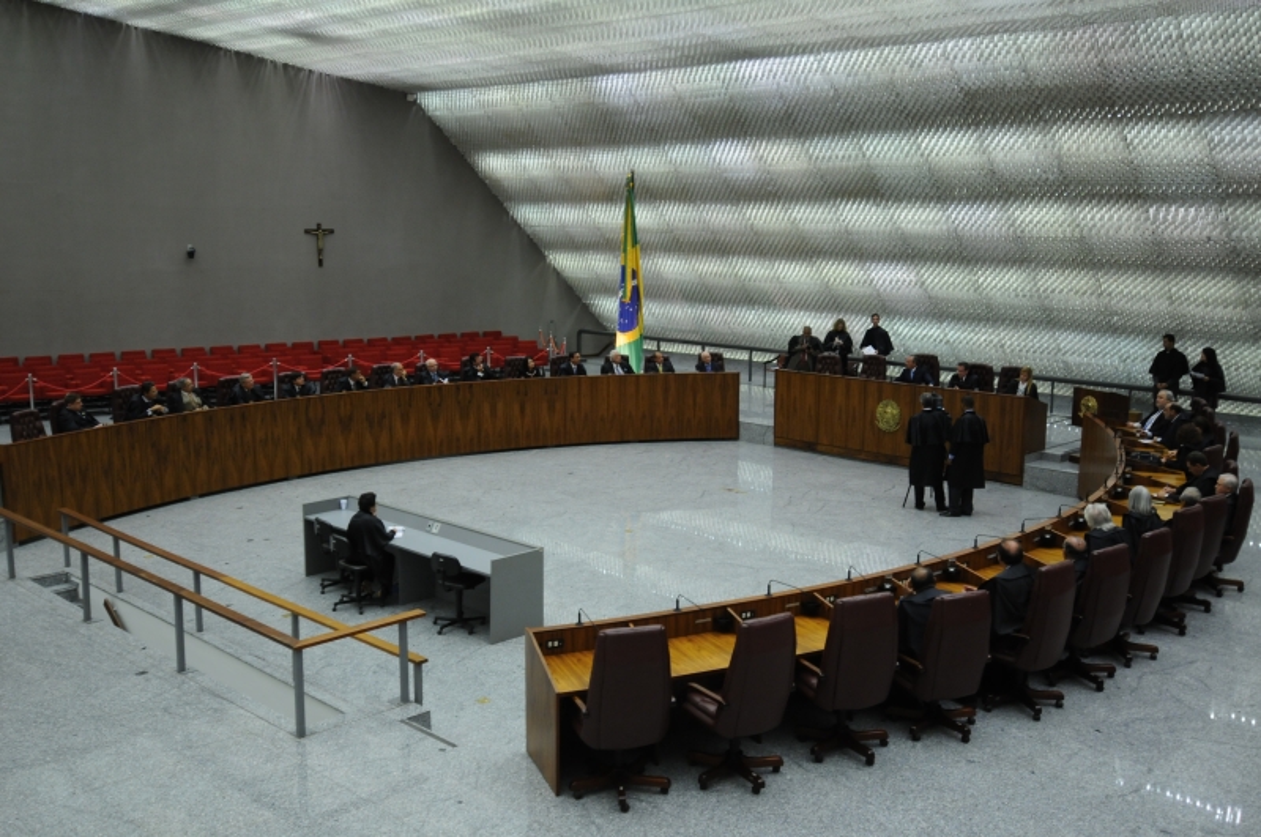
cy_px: 418
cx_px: 630
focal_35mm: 36
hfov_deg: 53.2
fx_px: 1259
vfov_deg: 36.8
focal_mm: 24
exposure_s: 1/50
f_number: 4
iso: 800
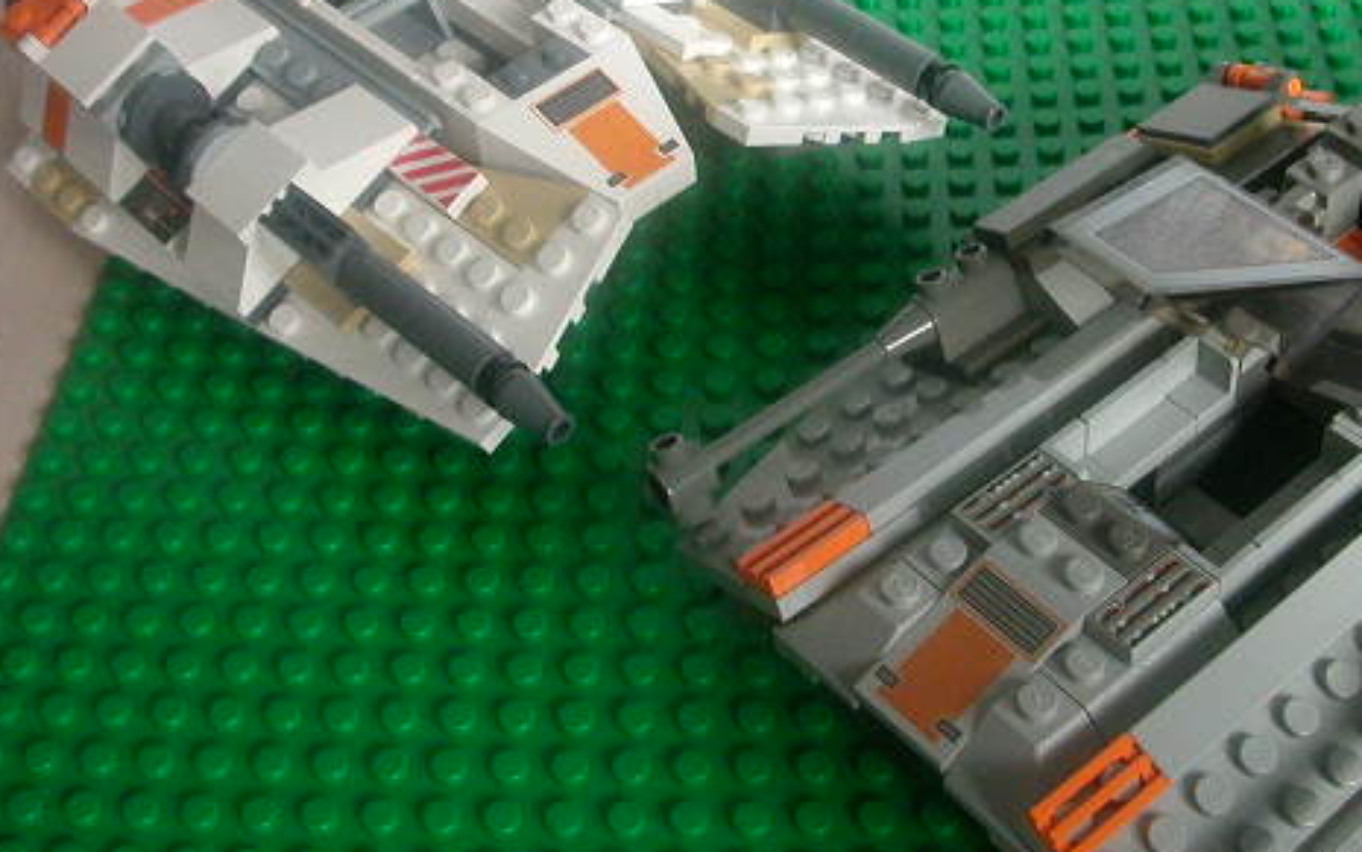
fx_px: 2005
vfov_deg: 23.9
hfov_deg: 37.2
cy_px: 264
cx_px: 870
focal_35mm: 54
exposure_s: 1/24.1
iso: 337
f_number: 2.7
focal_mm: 5.6
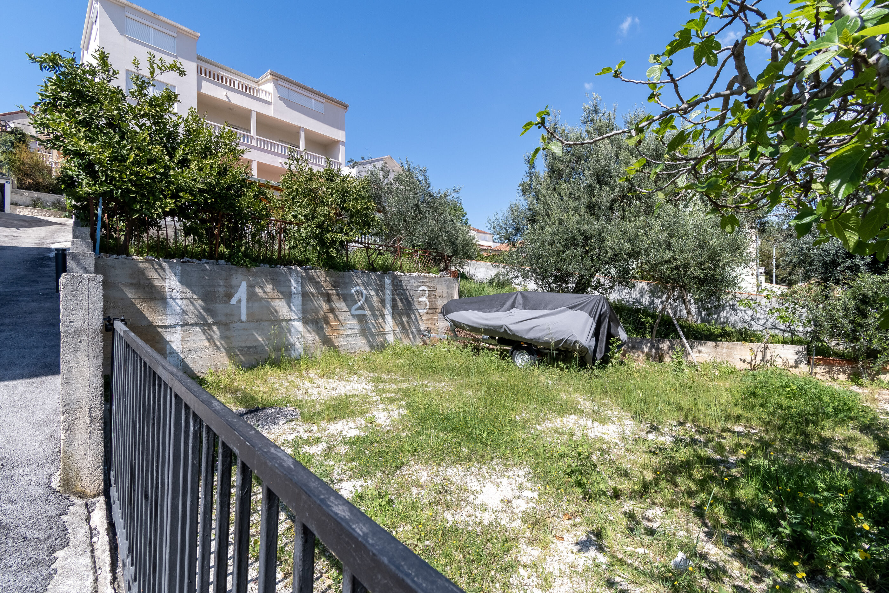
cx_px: 444
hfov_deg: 100.4
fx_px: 370
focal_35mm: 15
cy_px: 296
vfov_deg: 77.3
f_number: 9
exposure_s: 1/320
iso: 100
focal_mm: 10
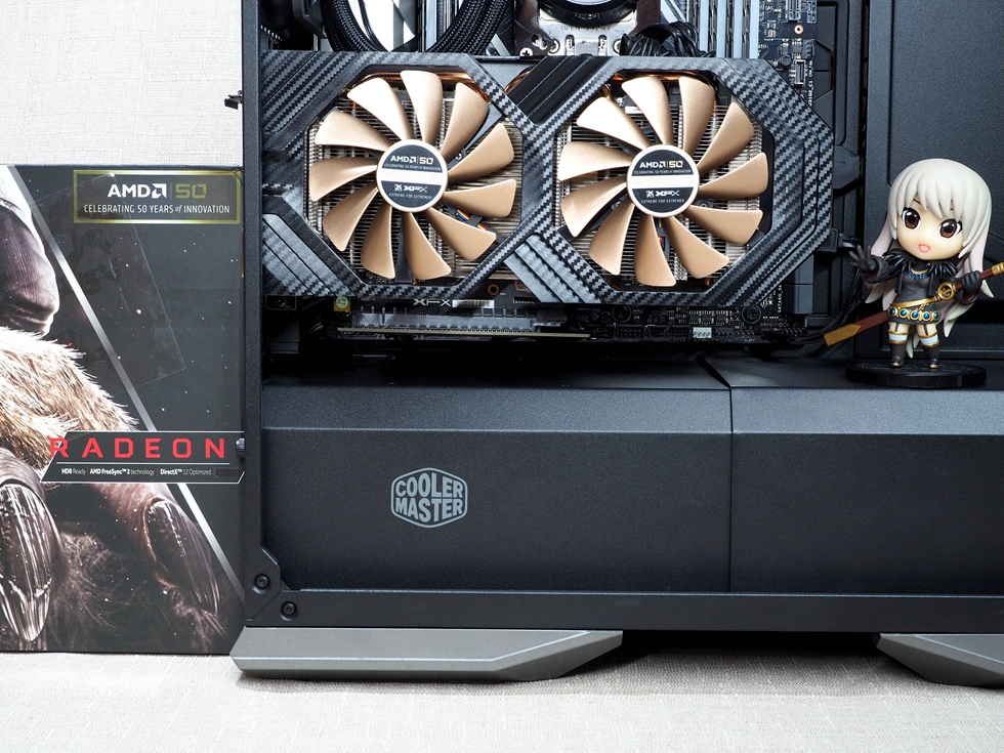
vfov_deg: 24.4
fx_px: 1740
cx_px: 502
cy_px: 376
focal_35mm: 60
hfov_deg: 32.2
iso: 640
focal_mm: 30
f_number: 10
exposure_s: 1/4
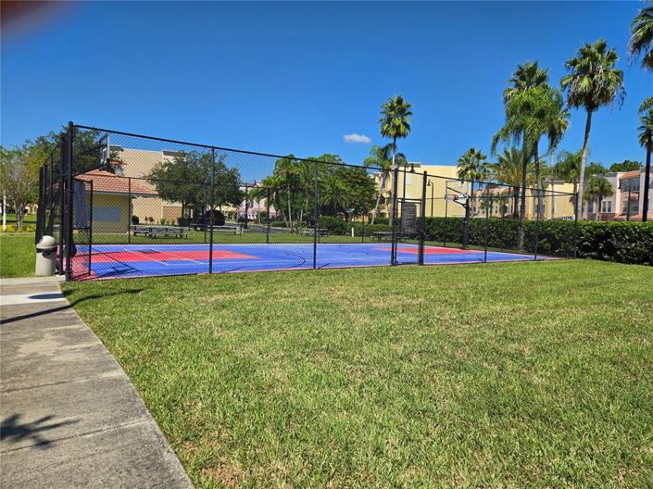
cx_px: 326
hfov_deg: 74.0
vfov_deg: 58.8
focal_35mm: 23
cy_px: 244
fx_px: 434
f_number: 1.8
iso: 25
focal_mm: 5.4
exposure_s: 1/2551
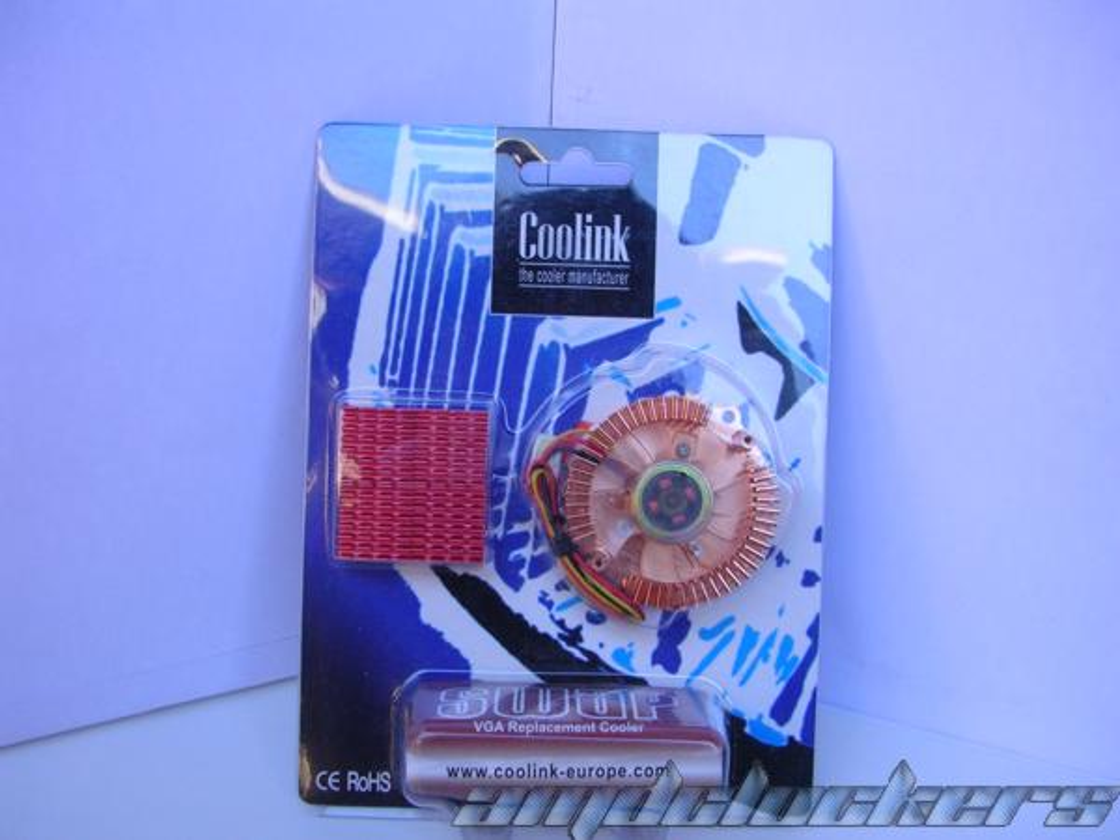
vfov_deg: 37.7
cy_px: 420
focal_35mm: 38
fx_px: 1229
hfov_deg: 49.0
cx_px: 560
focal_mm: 5.8
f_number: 2.8
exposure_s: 1/90.9
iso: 50
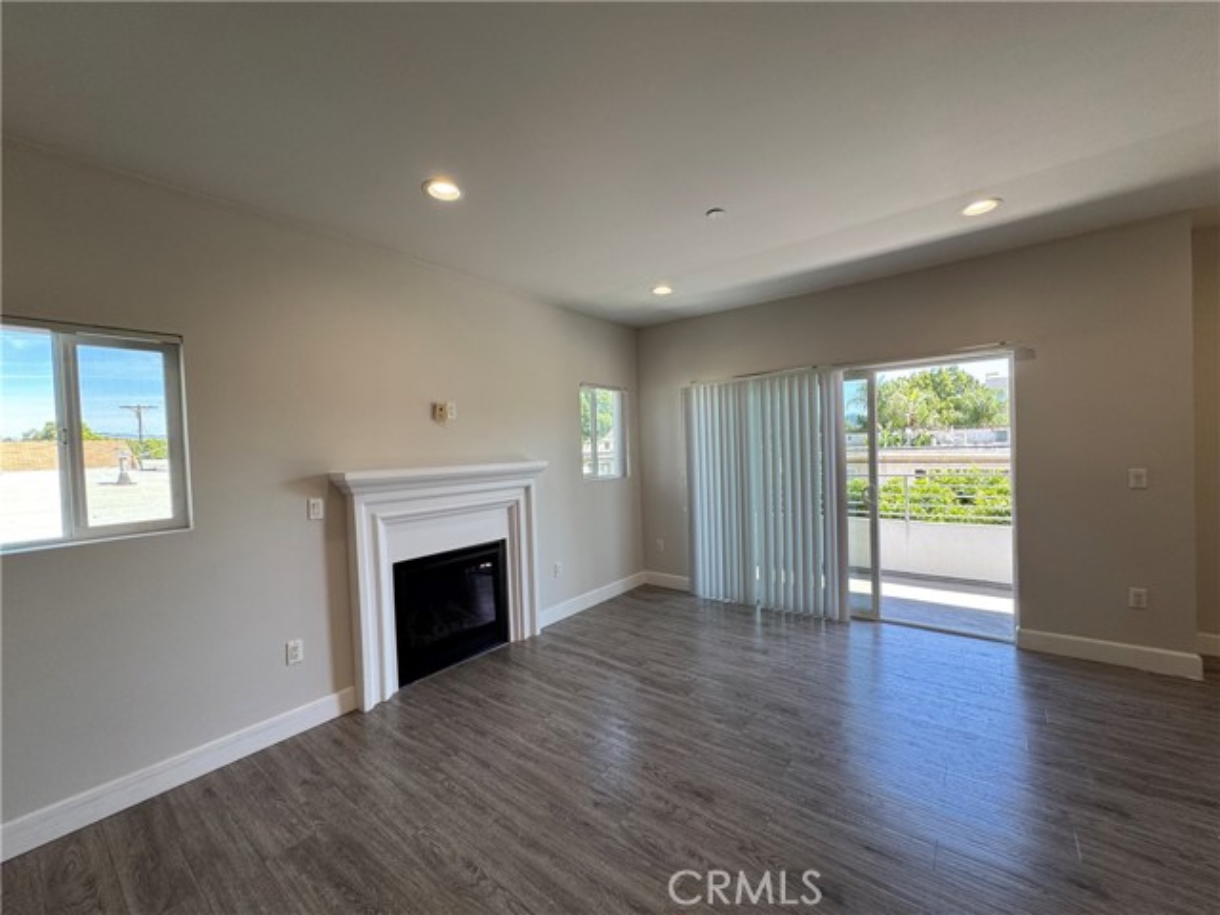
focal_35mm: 14
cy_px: 458
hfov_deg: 102.1
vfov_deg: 85.7
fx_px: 493
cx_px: 610
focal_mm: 2.22
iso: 64
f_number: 2.2
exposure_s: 1/120
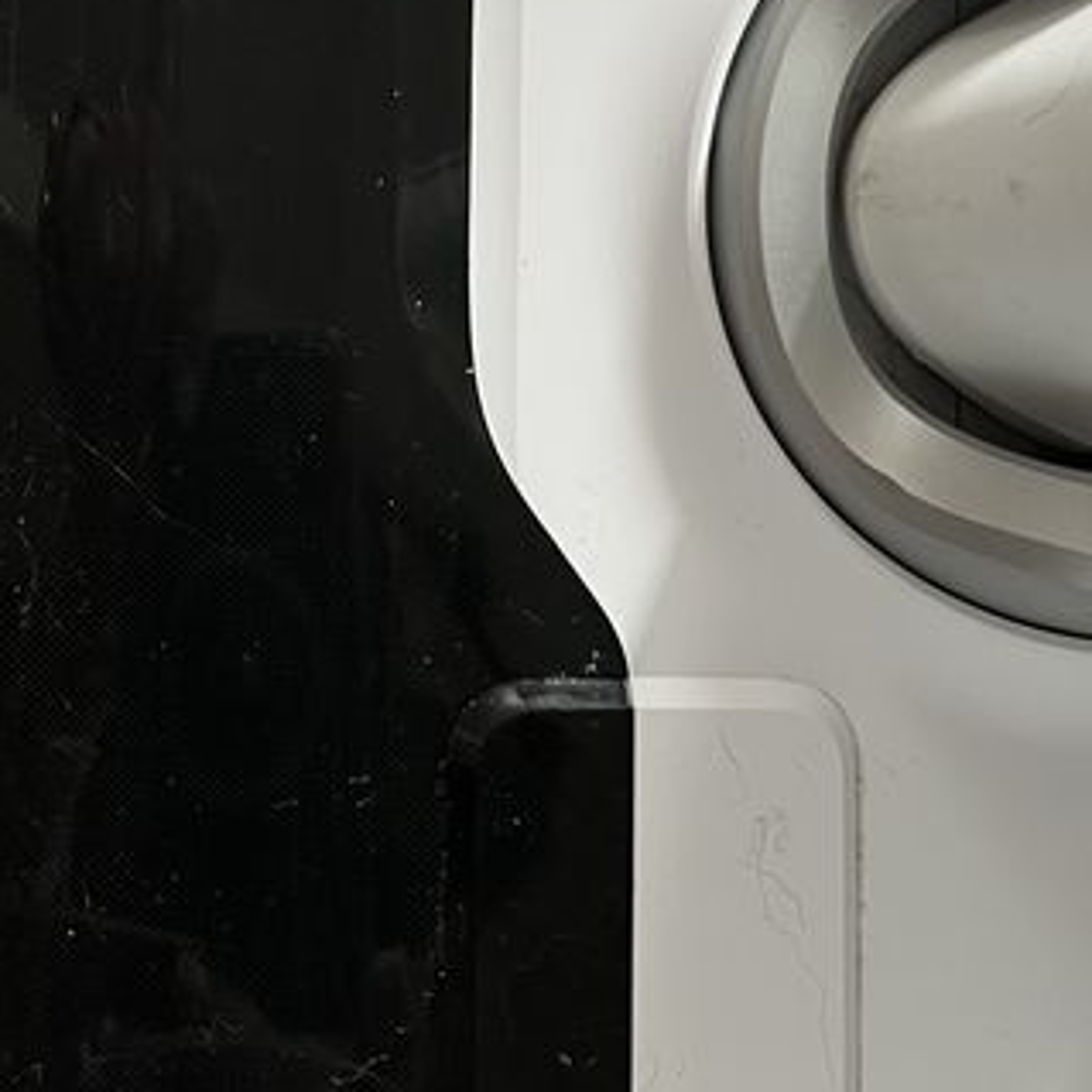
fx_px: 2570
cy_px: 181
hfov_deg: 24.0
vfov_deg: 23.6
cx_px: 513
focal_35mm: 72
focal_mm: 5.1
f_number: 1.6
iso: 125
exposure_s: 1/94
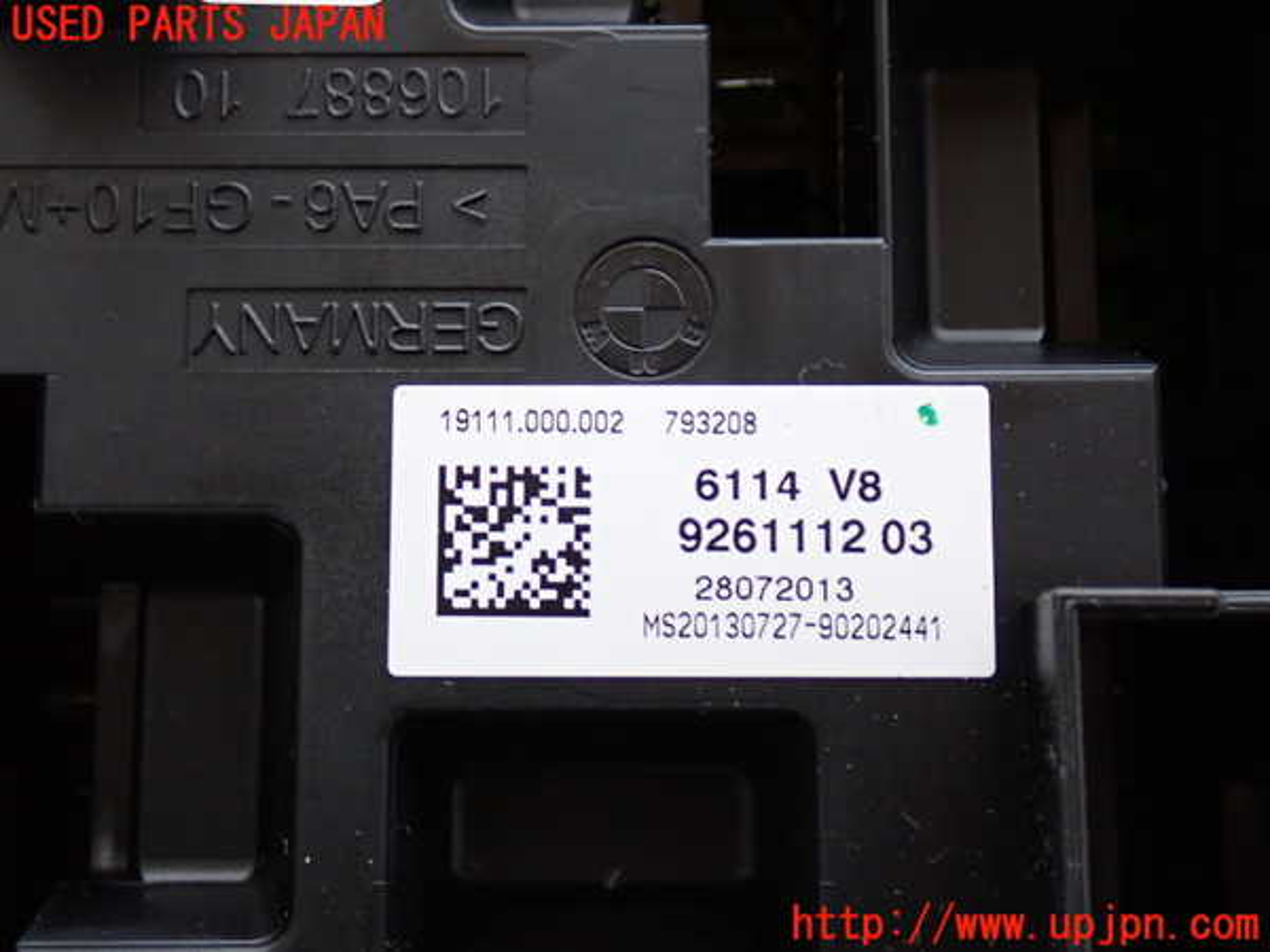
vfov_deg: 29.1
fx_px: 1834
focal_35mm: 50
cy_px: 476
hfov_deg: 38.2
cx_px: 635
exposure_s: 1/20
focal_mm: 9.01
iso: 800
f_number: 3.2
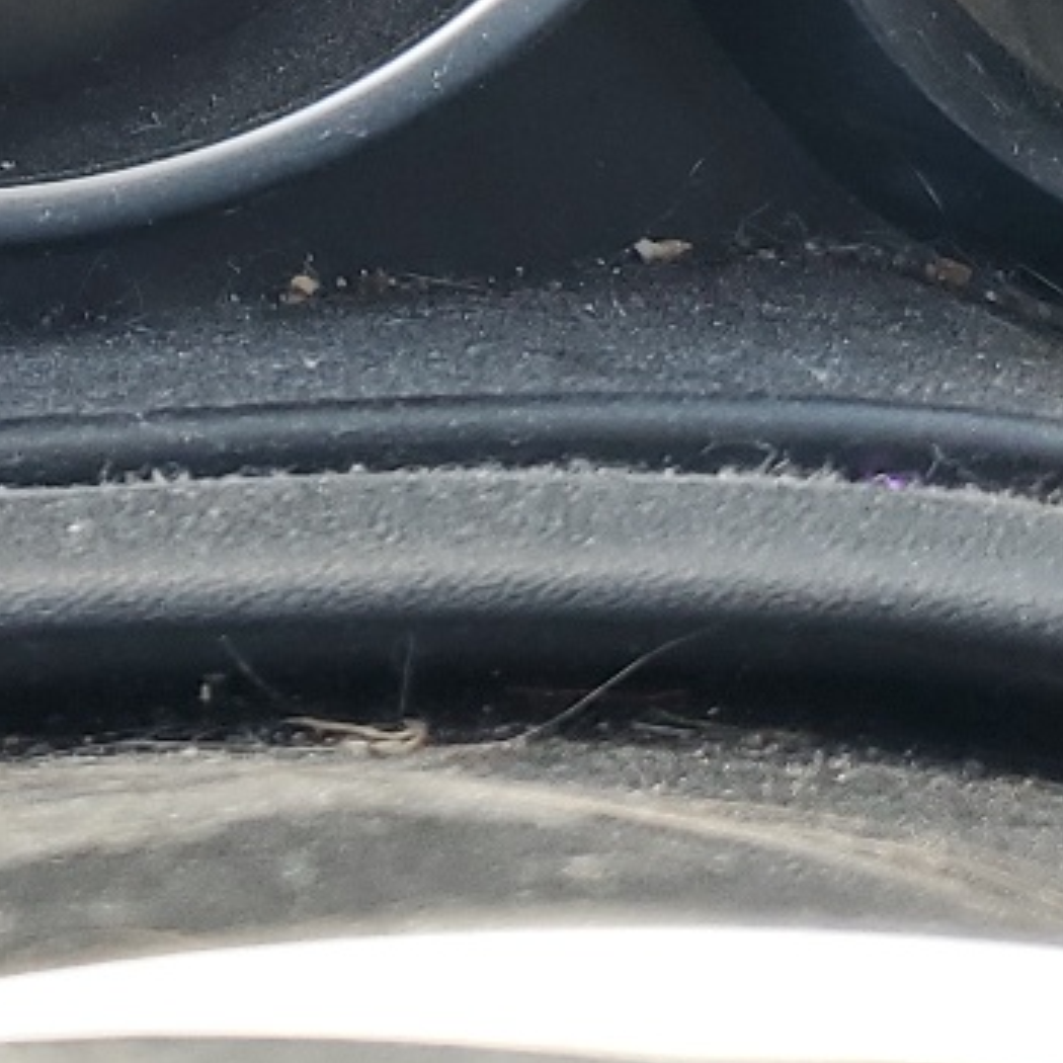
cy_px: -477
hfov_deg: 16.0
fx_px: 3648
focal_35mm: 105
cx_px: -164
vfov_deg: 15.4
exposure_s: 1/100
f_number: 1.5
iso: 80
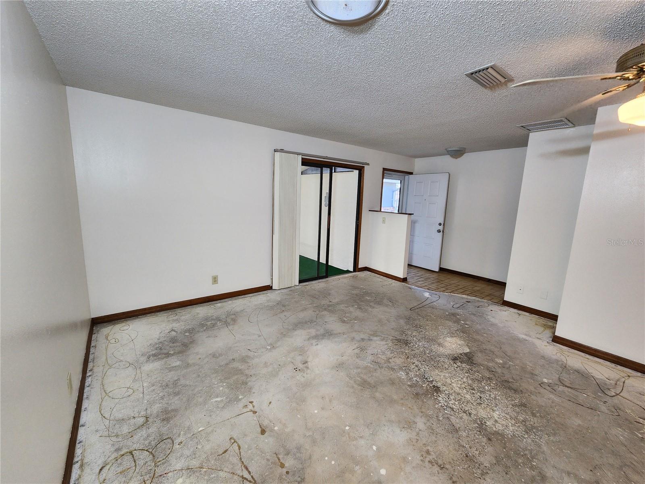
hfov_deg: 106.2
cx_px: 322
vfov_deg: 89.9
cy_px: 242
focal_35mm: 13
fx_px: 242
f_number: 2.2
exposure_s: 1/60
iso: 160
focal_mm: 2.2
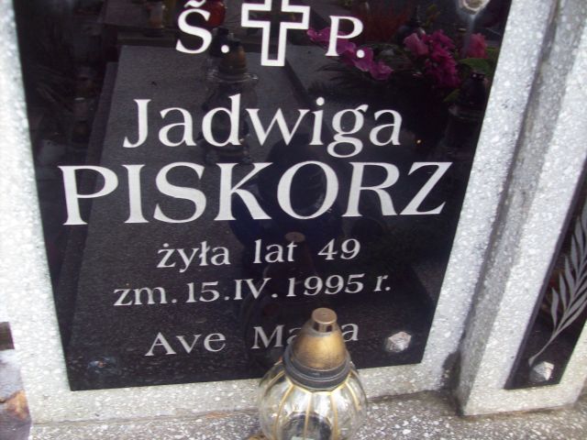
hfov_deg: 51.4
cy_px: 220
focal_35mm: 36
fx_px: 610
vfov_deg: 39.7
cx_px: 294
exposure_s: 1/64
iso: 80
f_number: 2.7
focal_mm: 6
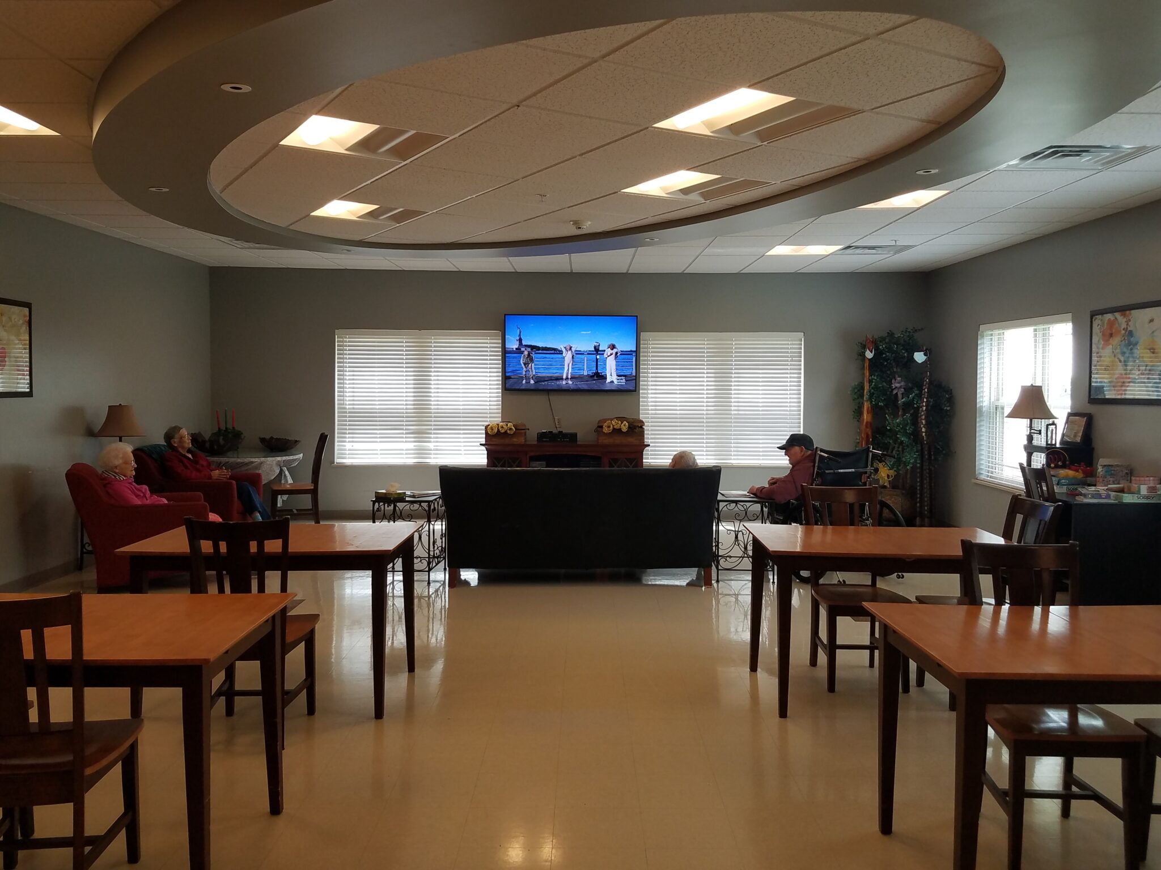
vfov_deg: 53.1
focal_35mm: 26
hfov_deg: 67.3
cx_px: 580
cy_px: 435
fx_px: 872
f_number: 1.7
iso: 50
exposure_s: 1/60
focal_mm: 4.2
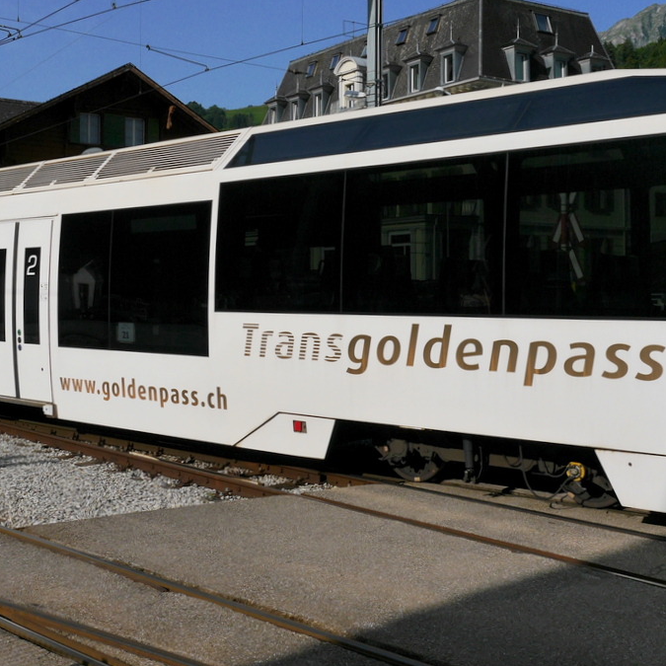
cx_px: 333
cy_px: 284
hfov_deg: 38.3
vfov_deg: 38.3
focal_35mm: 44
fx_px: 958
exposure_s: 1/800
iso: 160
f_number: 10
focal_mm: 14
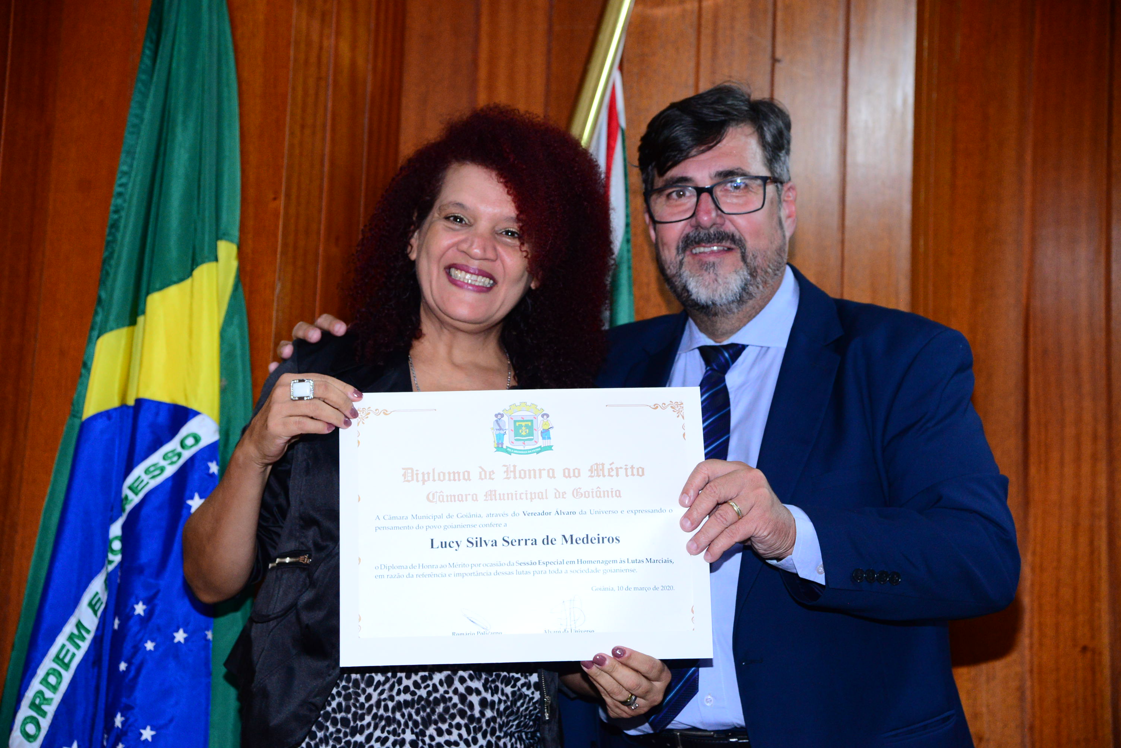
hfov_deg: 27.0
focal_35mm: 75
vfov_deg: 18.2
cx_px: 560
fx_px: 2336
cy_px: 374
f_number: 4.5
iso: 2500
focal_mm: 75
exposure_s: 1/125
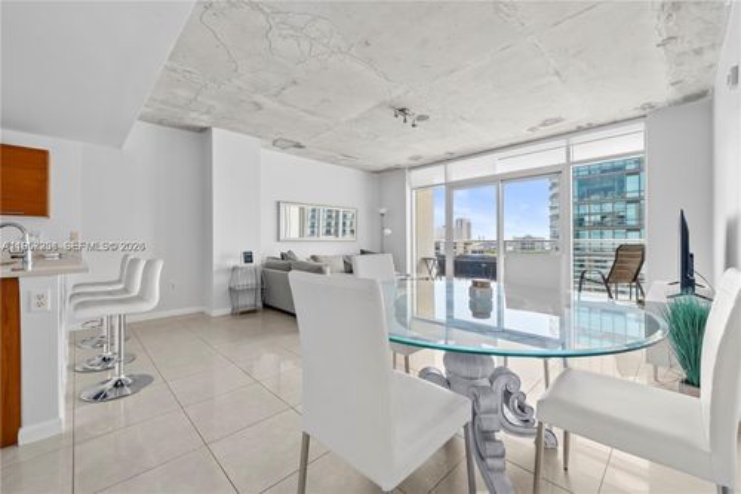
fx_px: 288
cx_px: 370
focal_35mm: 14
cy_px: 247
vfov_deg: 81.2
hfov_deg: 104.3
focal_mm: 14
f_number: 9
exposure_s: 1/6
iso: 200
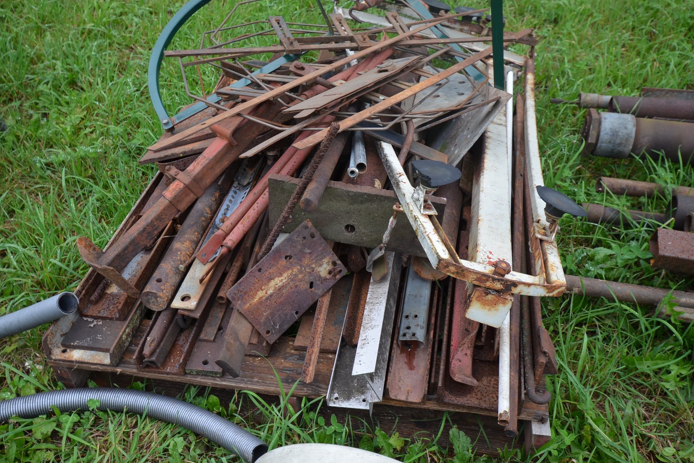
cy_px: 234
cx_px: 345
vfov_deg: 42.3
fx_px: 598
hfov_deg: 60.3
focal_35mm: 31
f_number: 5
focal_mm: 20
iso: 400
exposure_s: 1/100
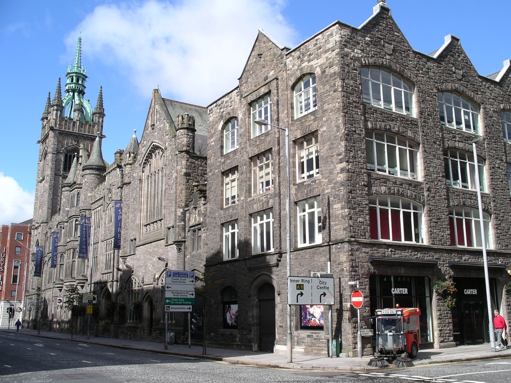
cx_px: 262
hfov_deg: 49.0
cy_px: 187
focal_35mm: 38
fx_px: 561
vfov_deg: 37.7
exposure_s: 1/250
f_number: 5
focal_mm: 7.8
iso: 64
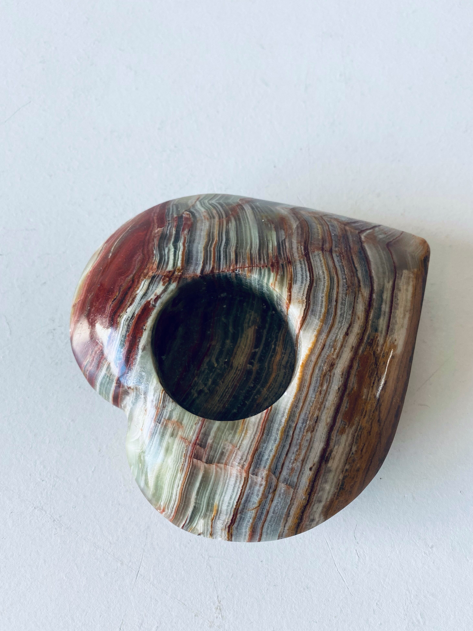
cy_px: 324
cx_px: 240
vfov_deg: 65.3
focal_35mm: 27
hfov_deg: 51.4
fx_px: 492
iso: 125
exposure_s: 1/119
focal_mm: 4.25
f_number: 1.8
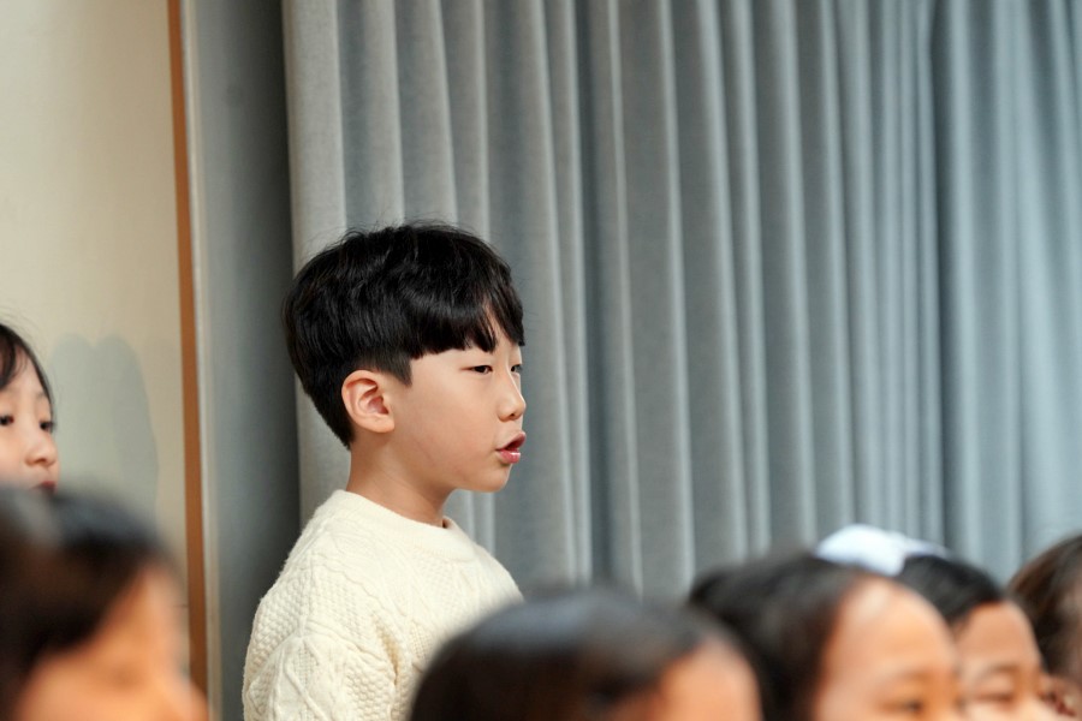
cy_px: 360
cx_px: 541
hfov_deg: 10.3
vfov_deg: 6.9
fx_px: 6011
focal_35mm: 200
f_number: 4
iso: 2000
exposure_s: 1/250
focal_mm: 200
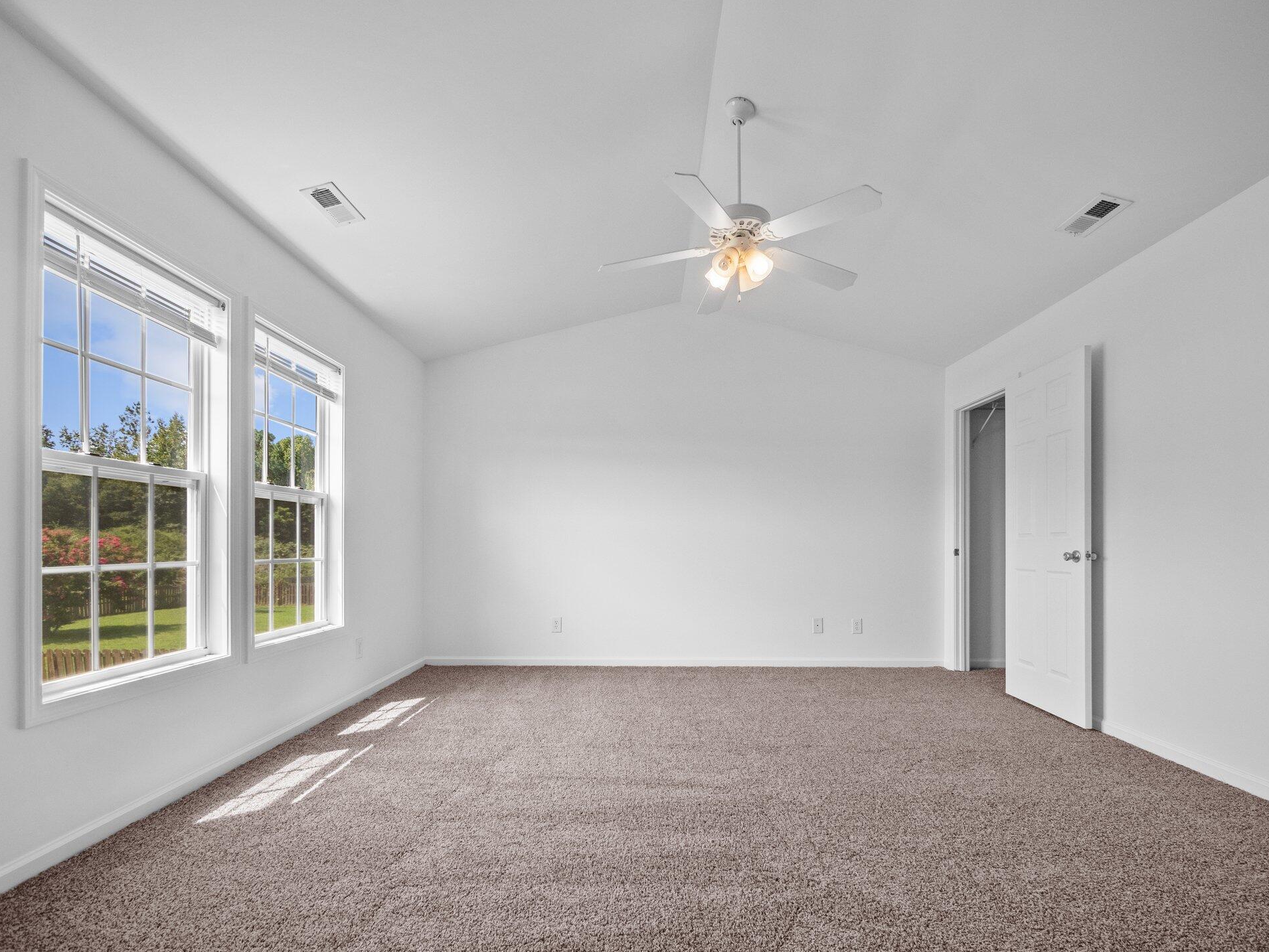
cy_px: 508
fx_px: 550
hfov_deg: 98.2
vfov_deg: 81.7
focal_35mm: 15
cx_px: 645
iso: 400
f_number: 4
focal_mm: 7
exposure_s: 1/60
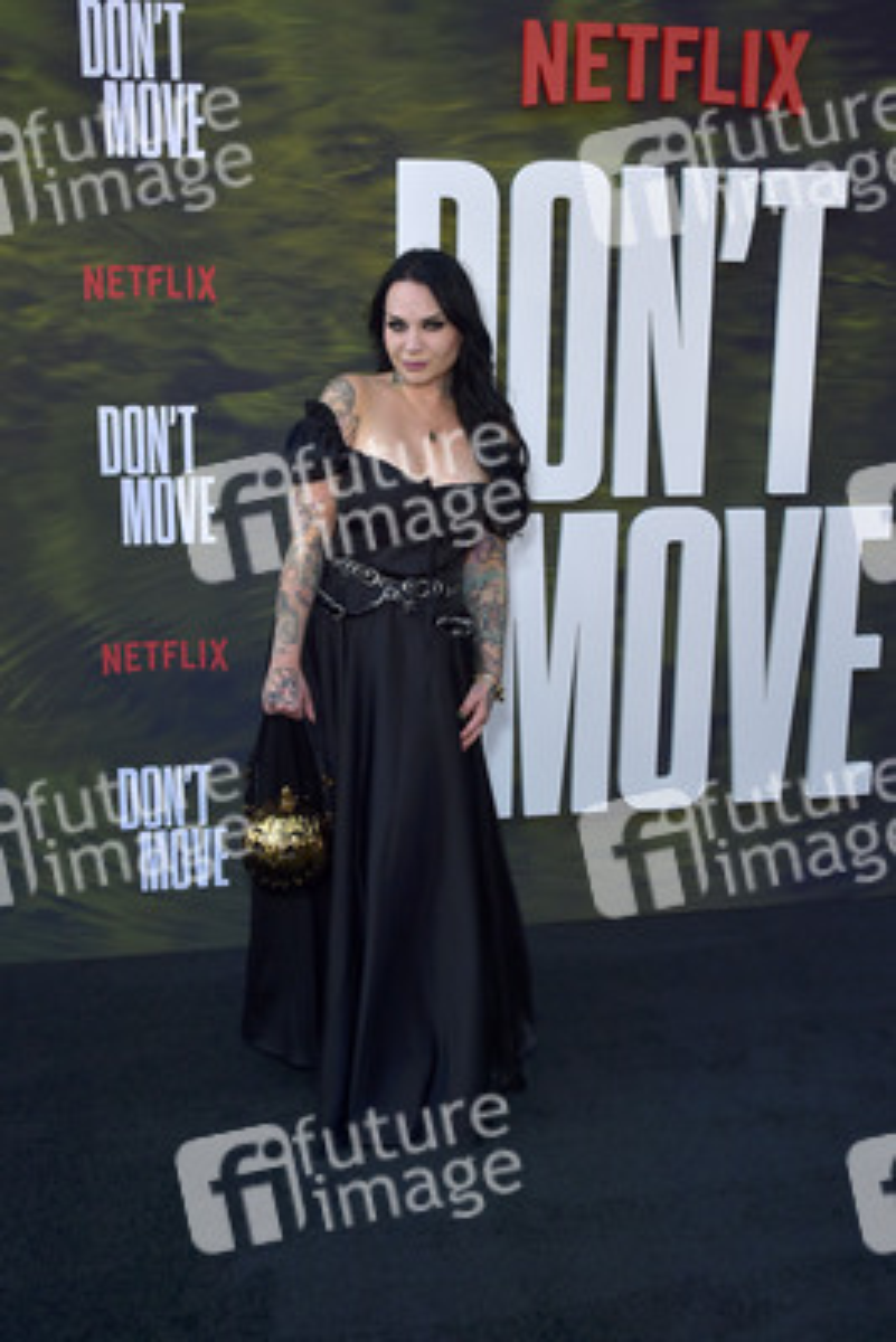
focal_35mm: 31
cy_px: 671
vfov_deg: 60.3
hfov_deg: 42.4
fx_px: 1156
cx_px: 448
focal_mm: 31
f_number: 6.3
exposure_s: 1/250
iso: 640
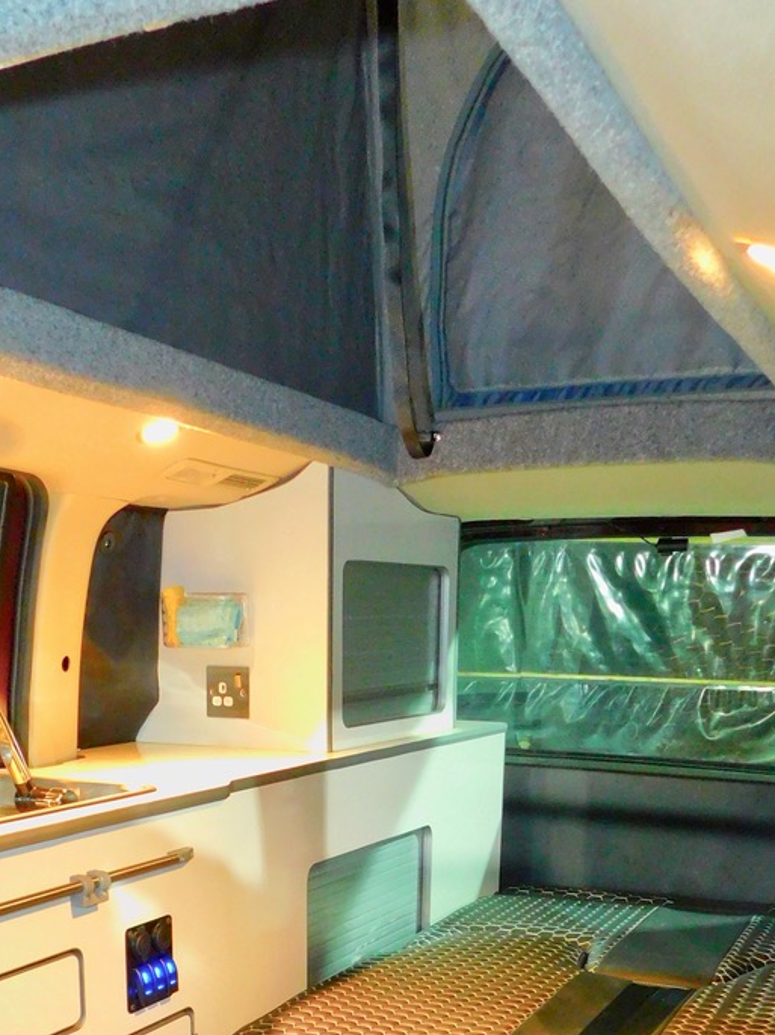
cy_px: 926
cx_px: 295
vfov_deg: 40.6
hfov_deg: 33.4
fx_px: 1285
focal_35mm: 43
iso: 500
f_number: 3
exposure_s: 1/8
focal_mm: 4
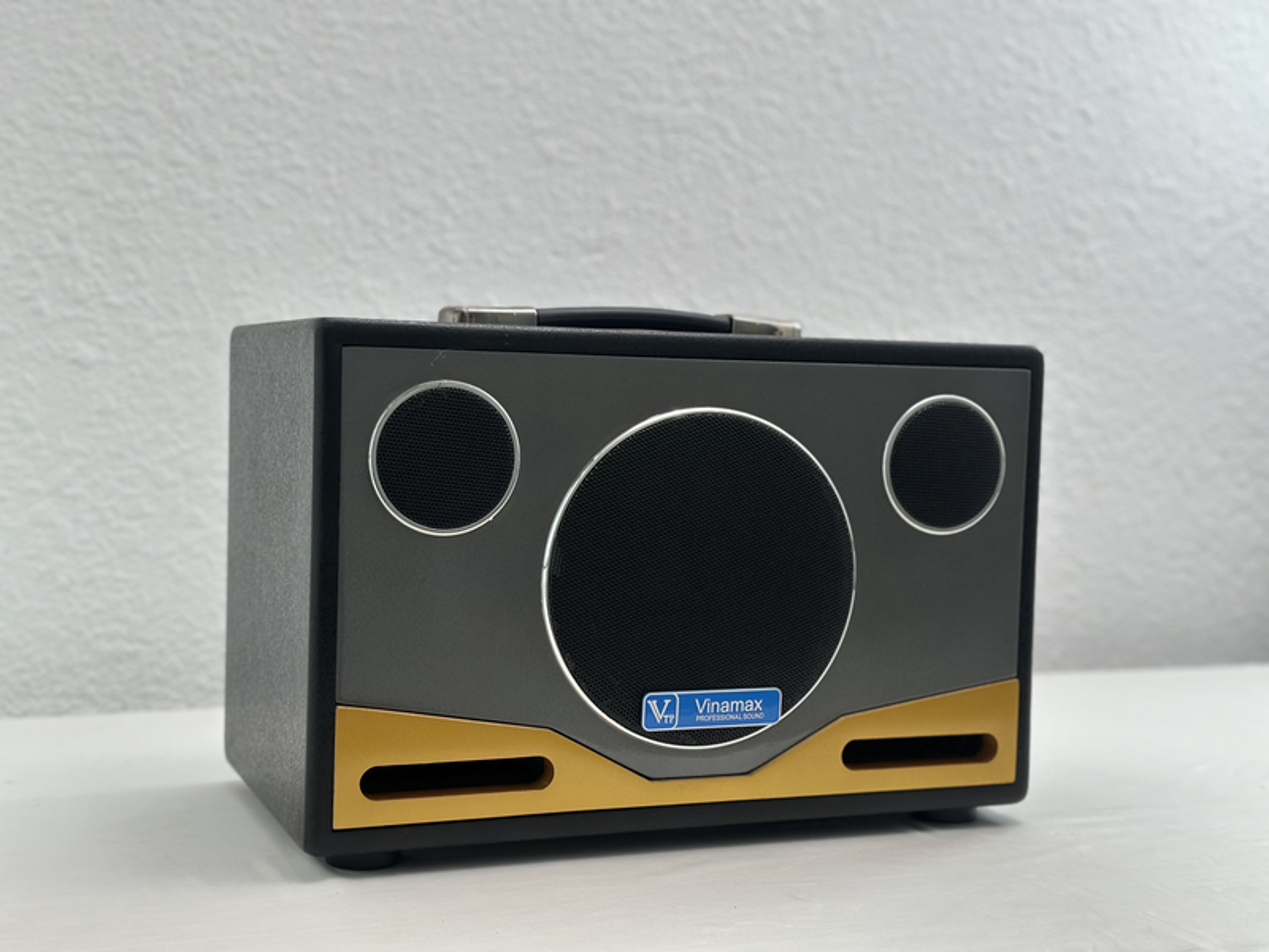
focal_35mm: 48
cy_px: 476
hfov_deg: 39.7
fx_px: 1760
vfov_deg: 30.3
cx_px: 634
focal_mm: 6.86
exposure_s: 1/218
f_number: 1.78
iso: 80
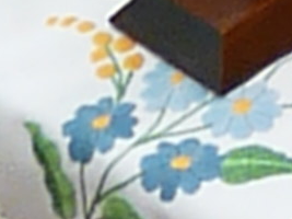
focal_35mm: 215
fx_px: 1813
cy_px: -546
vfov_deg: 6.1
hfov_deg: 8.3
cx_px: 766
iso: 800
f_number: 3.6
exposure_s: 1/100
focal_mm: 5.1
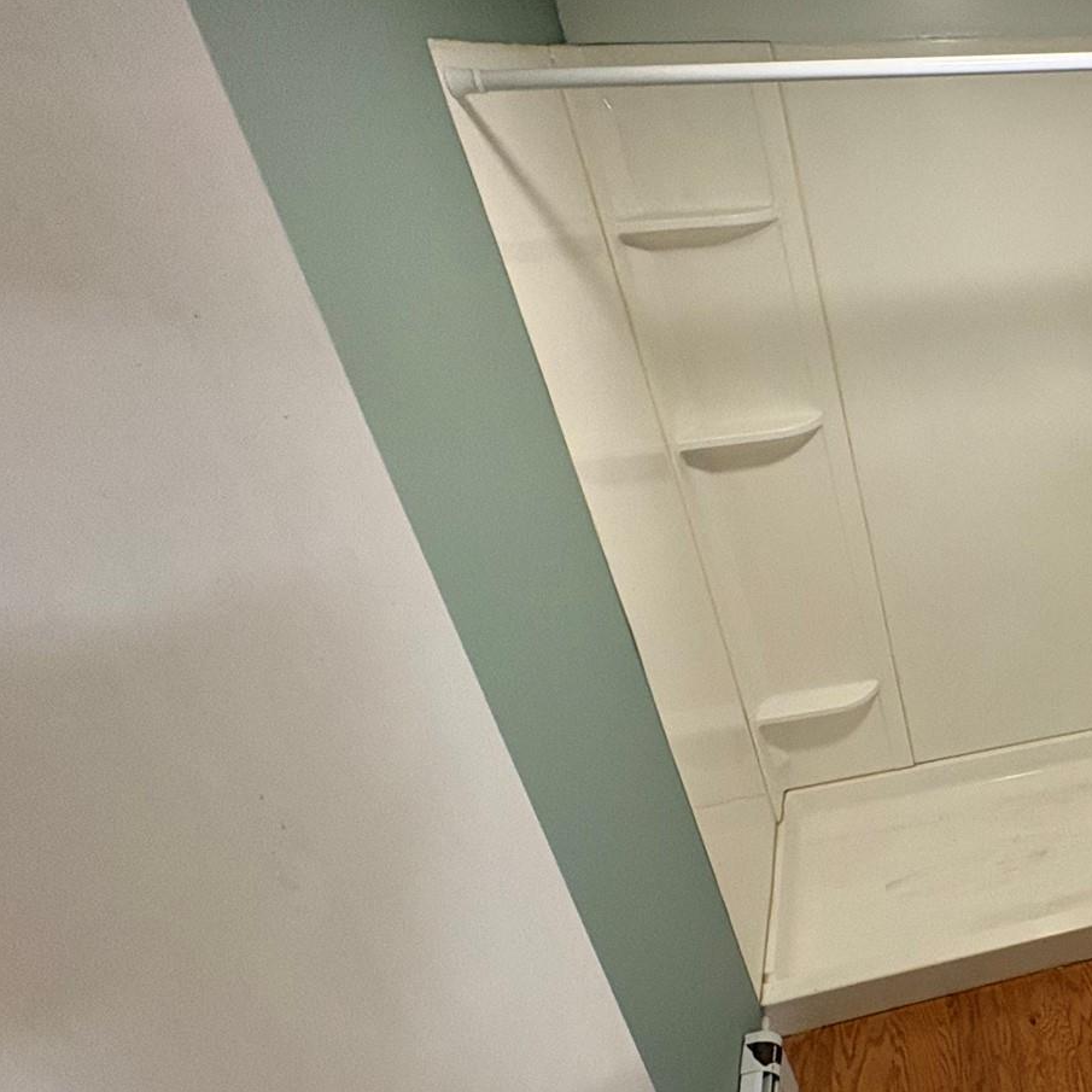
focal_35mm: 28
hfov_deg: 44.9
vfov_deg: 57.2
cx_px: 1175
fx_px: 999
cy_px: 591
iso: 400
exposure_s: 1/60
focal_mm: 2.22
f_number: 2.2
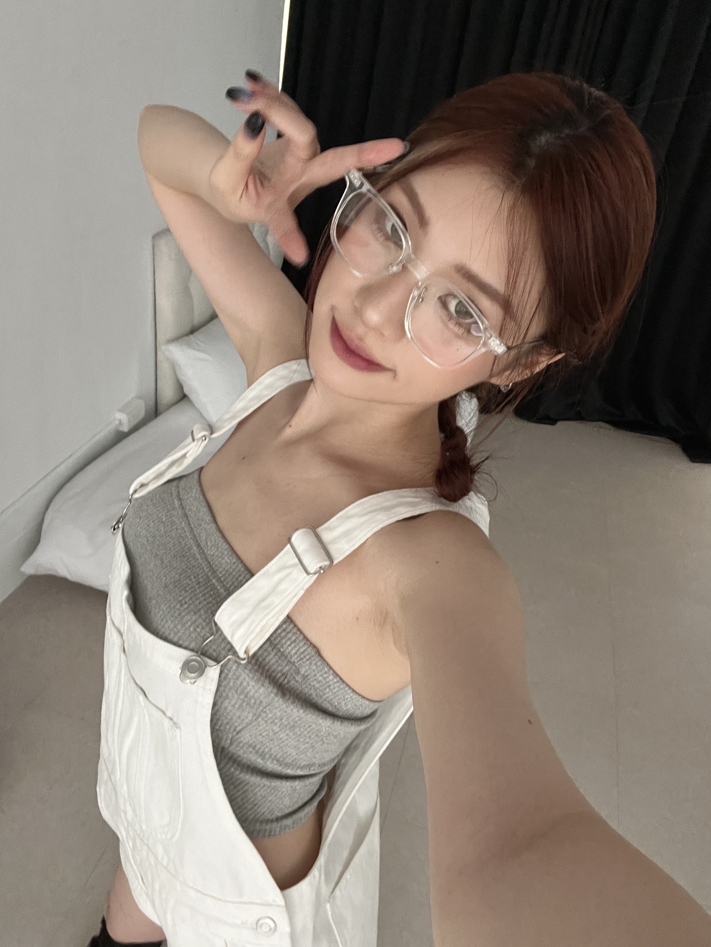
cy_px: 474
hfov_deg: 58.9
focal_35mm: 23
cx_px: 356
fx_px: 630
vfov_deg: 73.9
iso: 400
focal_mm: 2.71
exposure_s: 1/30
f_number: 2.2
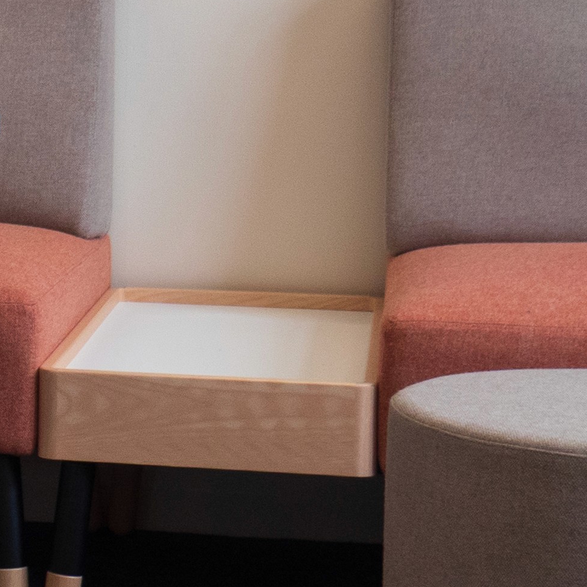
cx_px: -533
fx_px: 2532
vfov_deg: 13.2
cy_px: 135
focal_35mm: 132
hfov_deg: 12.0
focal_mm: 14
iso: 400
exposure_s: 1/125
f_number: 3.5
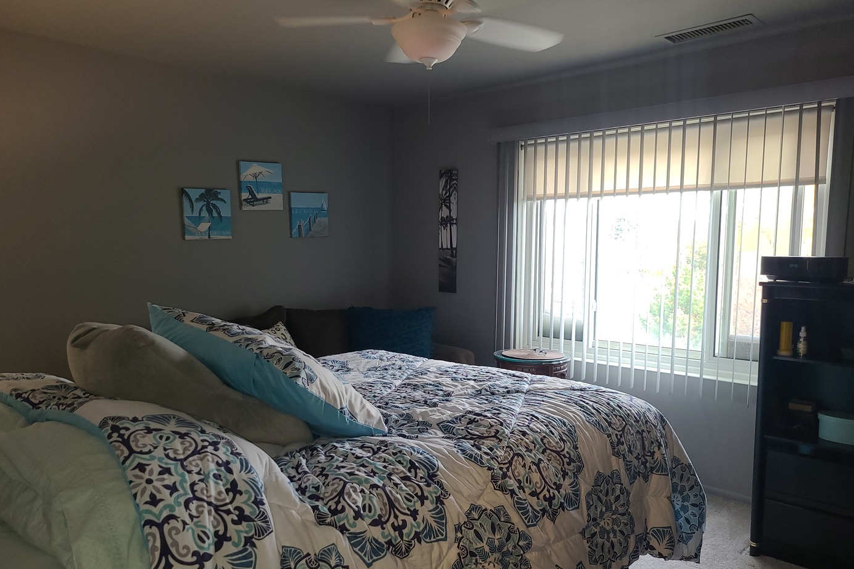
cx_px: 429
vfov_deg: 46.3
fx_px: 664
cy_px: 311
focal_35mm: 28
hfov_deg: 65.5
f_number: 1.8
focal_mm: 5.4
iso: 64
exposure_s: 1/60
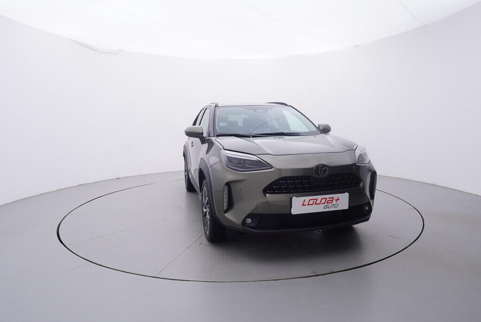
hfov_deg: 77.3
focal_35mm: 22
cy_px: 161
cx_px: 240
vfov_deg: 56.2
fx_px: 301
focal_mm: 15
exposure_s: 1/80
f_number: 5
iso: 200
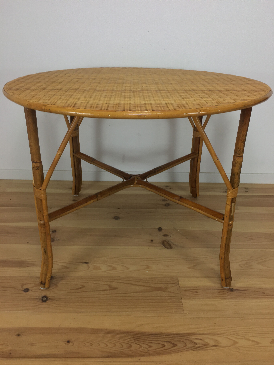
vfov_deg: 61.7
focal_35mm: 29
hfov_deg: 48.2
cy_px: 182
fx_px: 306
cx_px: 137
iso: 40
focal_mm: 4.15
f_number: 2.2
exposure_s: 1/33
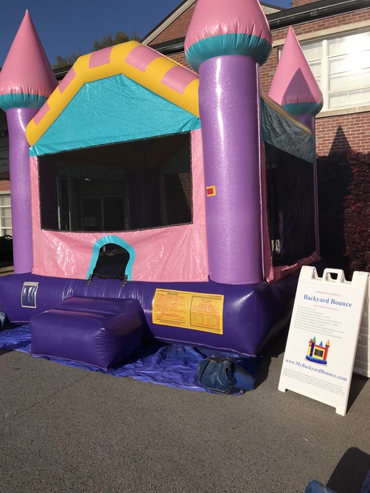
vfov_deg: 61.7
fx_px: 413
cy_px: 246
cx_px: 185
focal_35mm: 29
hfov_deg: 48.2
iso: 25
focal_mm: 3.99
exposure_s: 1/3425
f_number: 1.8
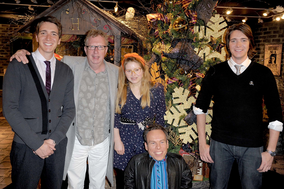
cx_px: 142
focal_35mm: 34
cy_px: 94
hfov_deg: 55.8
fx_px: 268
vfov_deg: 38.8
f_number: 4.5
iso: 1250
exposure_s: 1/125
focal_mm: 34
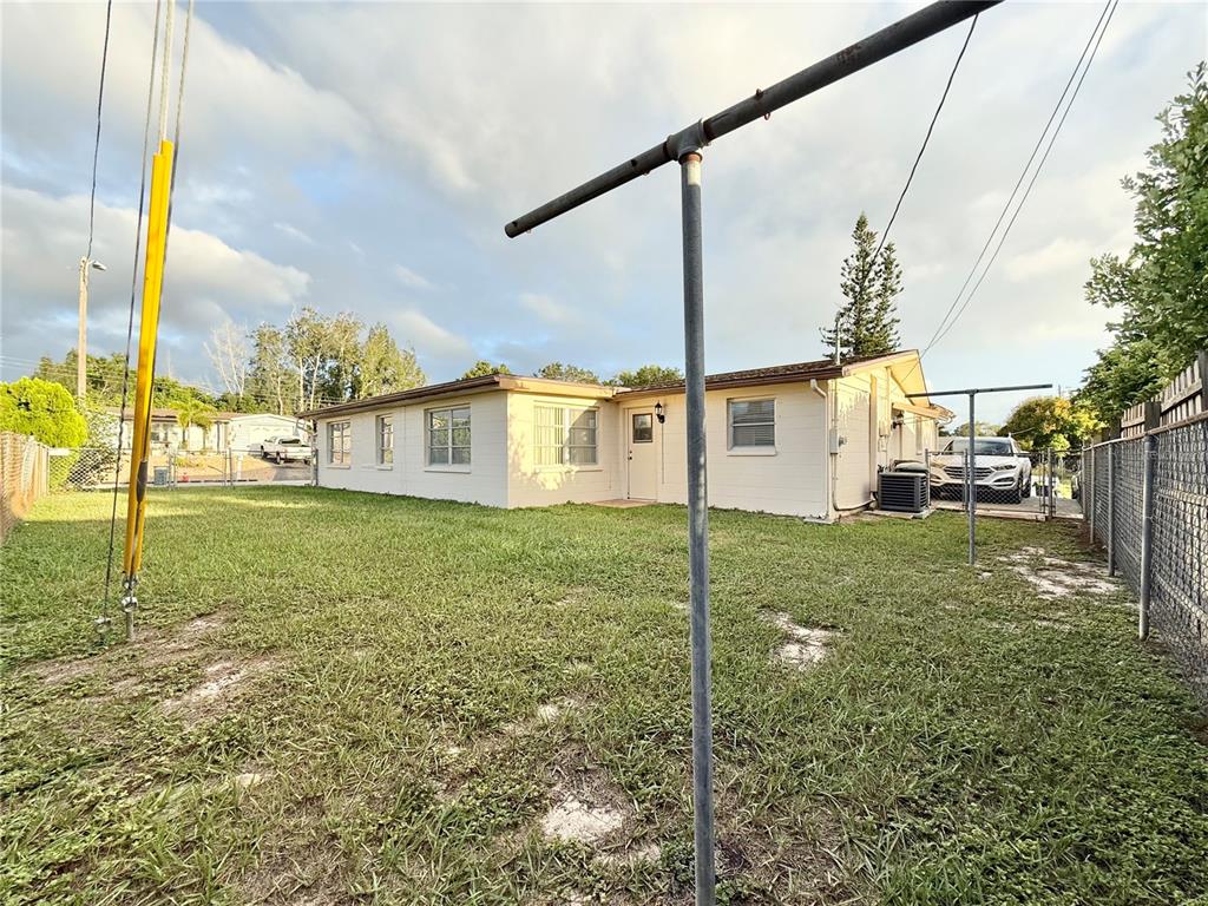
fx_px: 489
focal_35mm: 14
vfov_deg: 85.7
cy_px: 453
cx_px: 604
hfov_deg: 102.1
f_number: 2.2
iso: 64
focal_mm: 2.22
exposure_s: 1/789
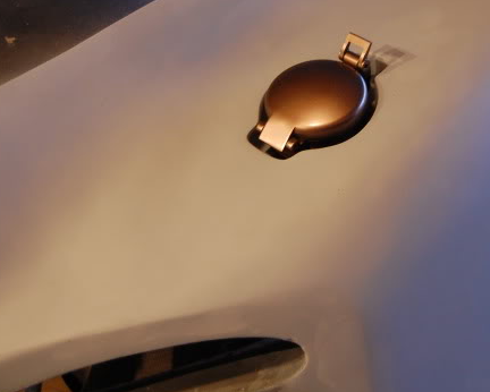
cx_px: 327
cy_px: 117
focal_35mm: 78
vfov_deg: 19.6
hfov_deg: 24.3
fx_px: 1132
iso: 900
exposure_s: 1/8
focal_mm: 30
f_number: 4.2
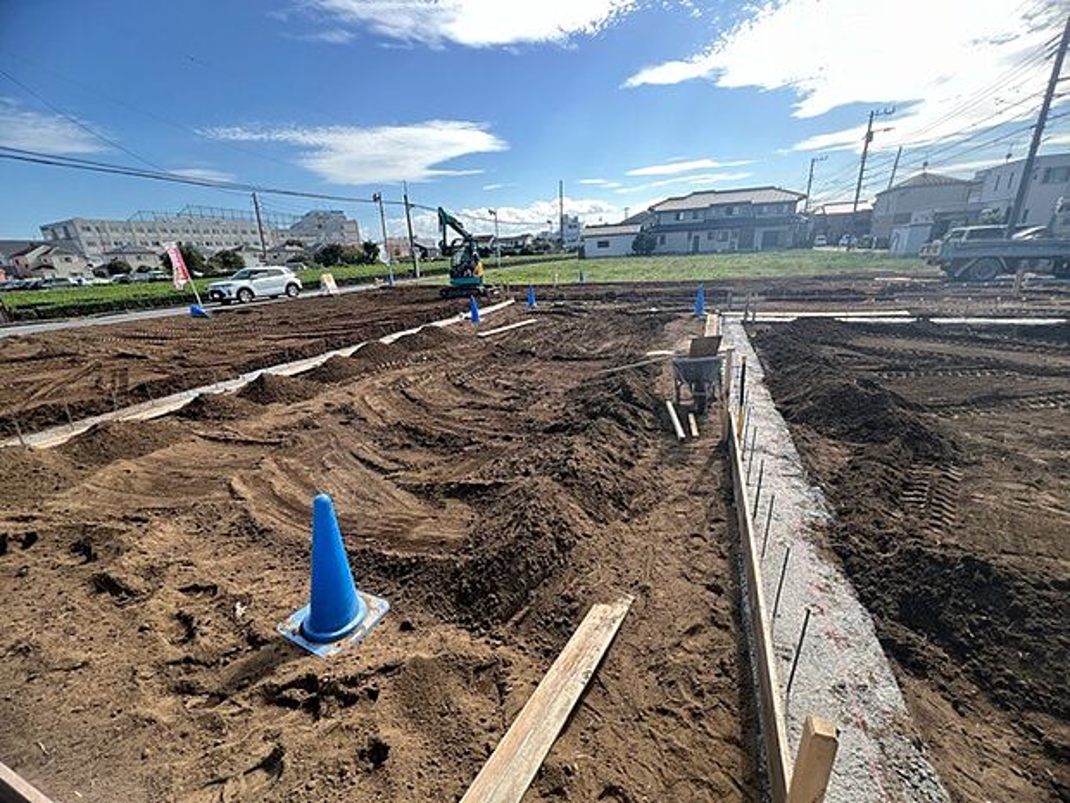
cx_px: 535
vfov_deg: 89.9
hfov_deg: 106.2
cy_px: 402
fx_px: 402
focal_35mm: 13
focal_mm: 1.57
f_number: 1.8
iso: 32
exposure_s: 1/376
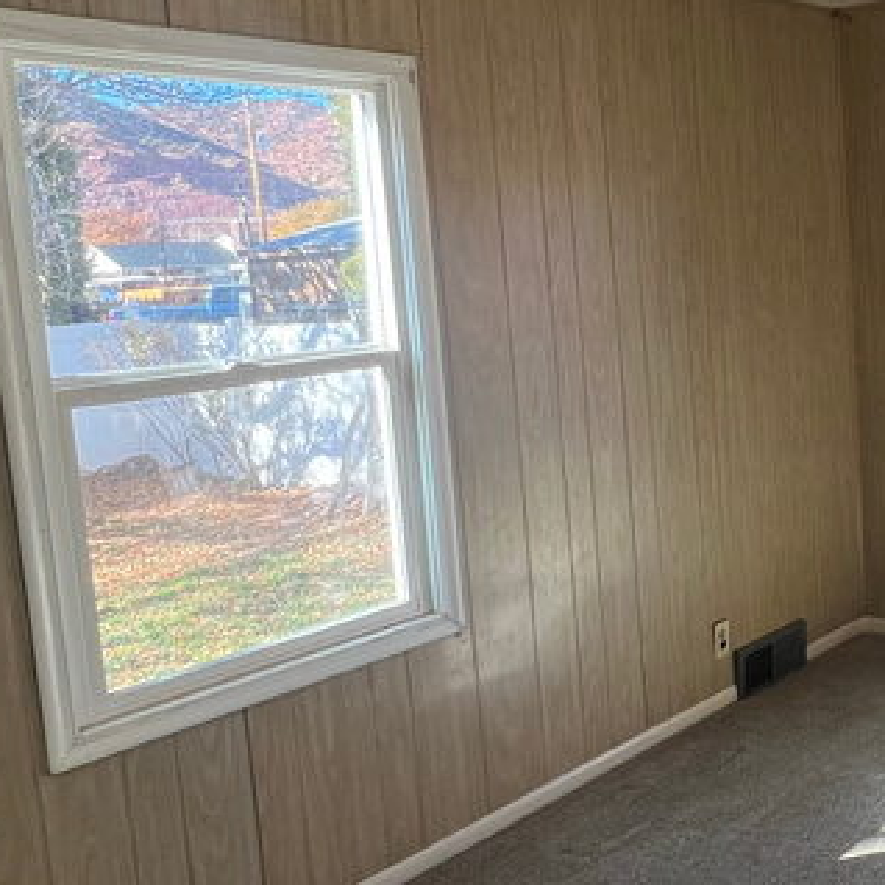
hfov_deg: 41.2
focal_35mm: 37
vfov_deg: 44.8
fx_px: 1070
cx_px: 807
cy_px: 373
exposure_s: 1/149
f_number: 1.8
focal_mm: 1.57
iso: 32
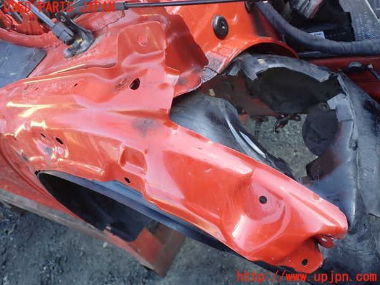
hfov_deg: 60.0
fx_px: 329
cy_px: 142
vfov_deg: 46.8
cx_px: 190
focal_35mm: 30
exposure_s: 1/80
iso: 100
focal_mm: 5.4
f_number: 2.3
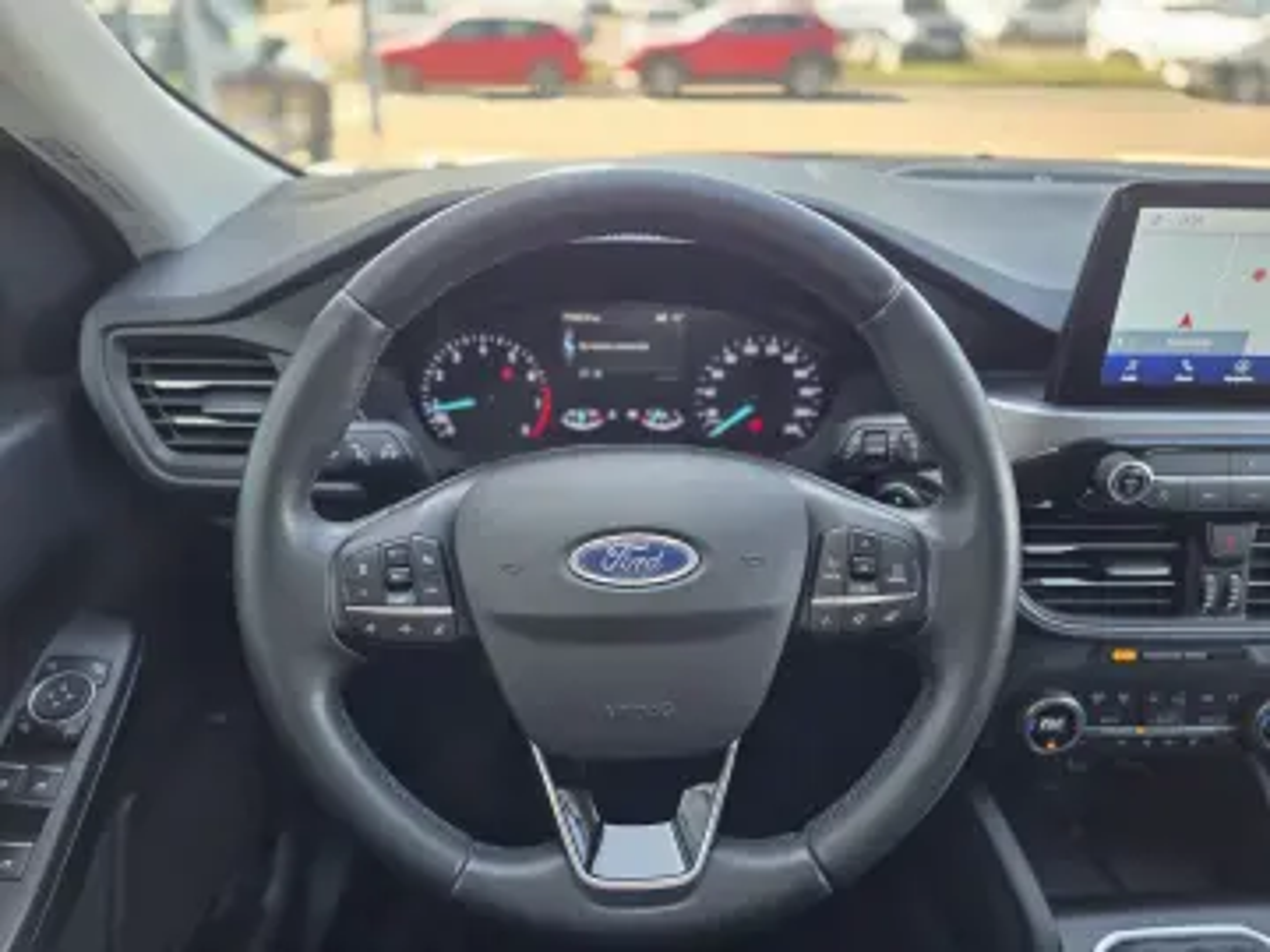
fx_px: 844
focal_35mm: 23
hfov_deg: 73.9
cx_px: 635
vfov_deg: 58.9
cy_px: 476
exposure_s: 1/180
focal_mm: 6.3
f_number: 1.7
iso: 160
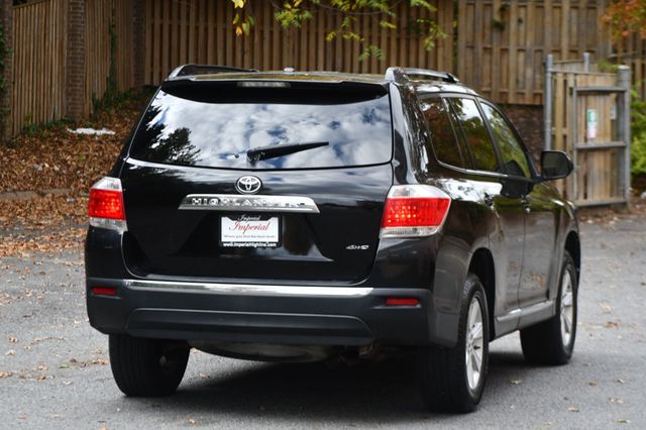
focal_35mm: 138
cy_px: 215
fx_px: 2475
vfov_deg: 9.9
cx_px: 323
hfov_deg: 14.9
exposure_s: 1/250
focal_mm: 92
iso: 320
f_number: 5.6
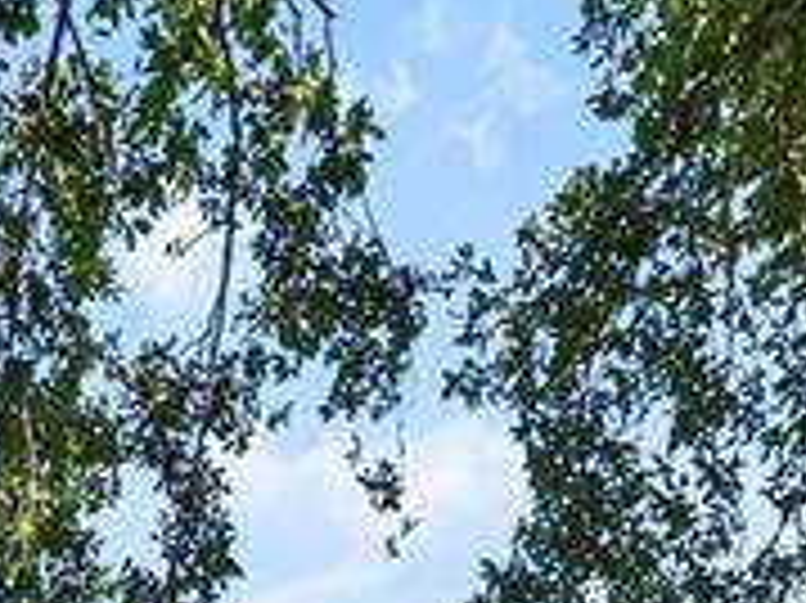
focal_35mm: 80
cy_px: 1534
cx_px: 36
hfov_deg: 23.6
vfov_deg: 12.9
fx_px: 1861
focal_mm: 7
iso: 200
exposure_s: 1/250
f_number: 6.3
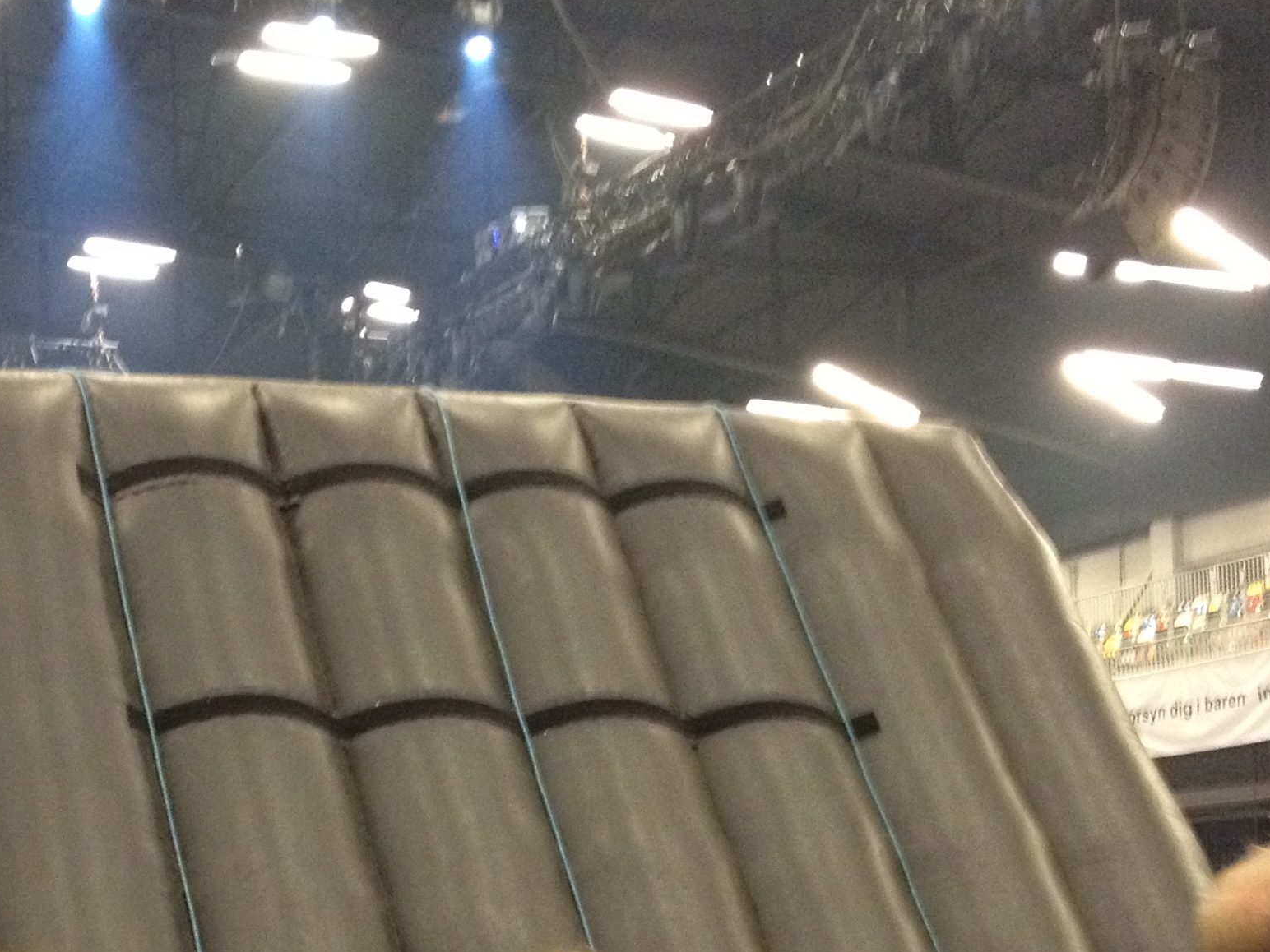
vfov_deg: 19.7
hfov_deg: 26.1
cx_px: 384
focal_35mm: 74
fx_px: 2715
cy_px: 779
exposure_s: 1/20
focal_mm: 4.28
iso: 400
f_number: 2.4
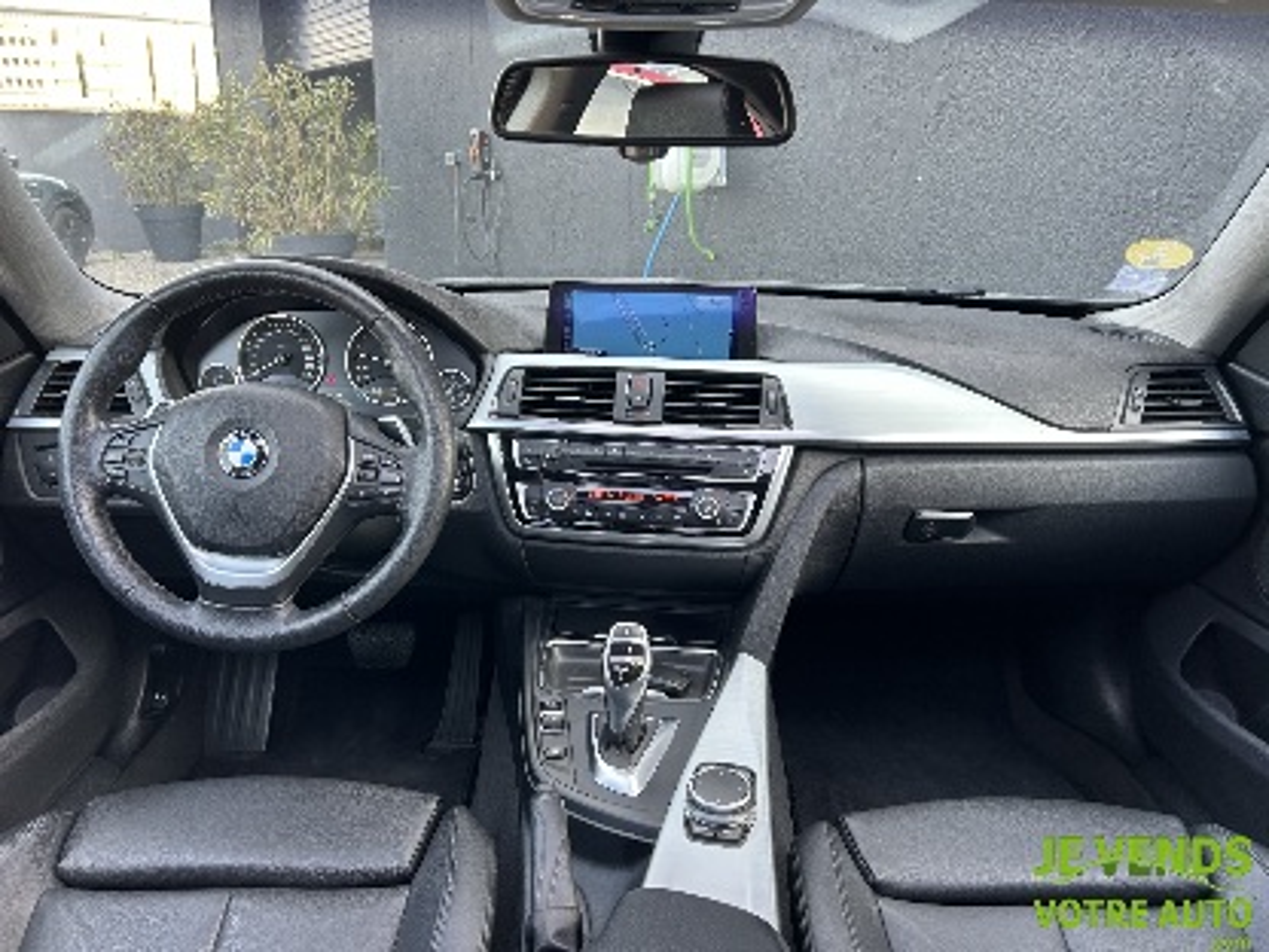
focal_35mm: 26
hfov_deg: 67.3
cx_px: 634
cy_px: 476
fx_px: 953
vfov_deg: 53.1
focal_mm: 5.7
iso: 80
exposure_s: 1/121
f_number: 1.5
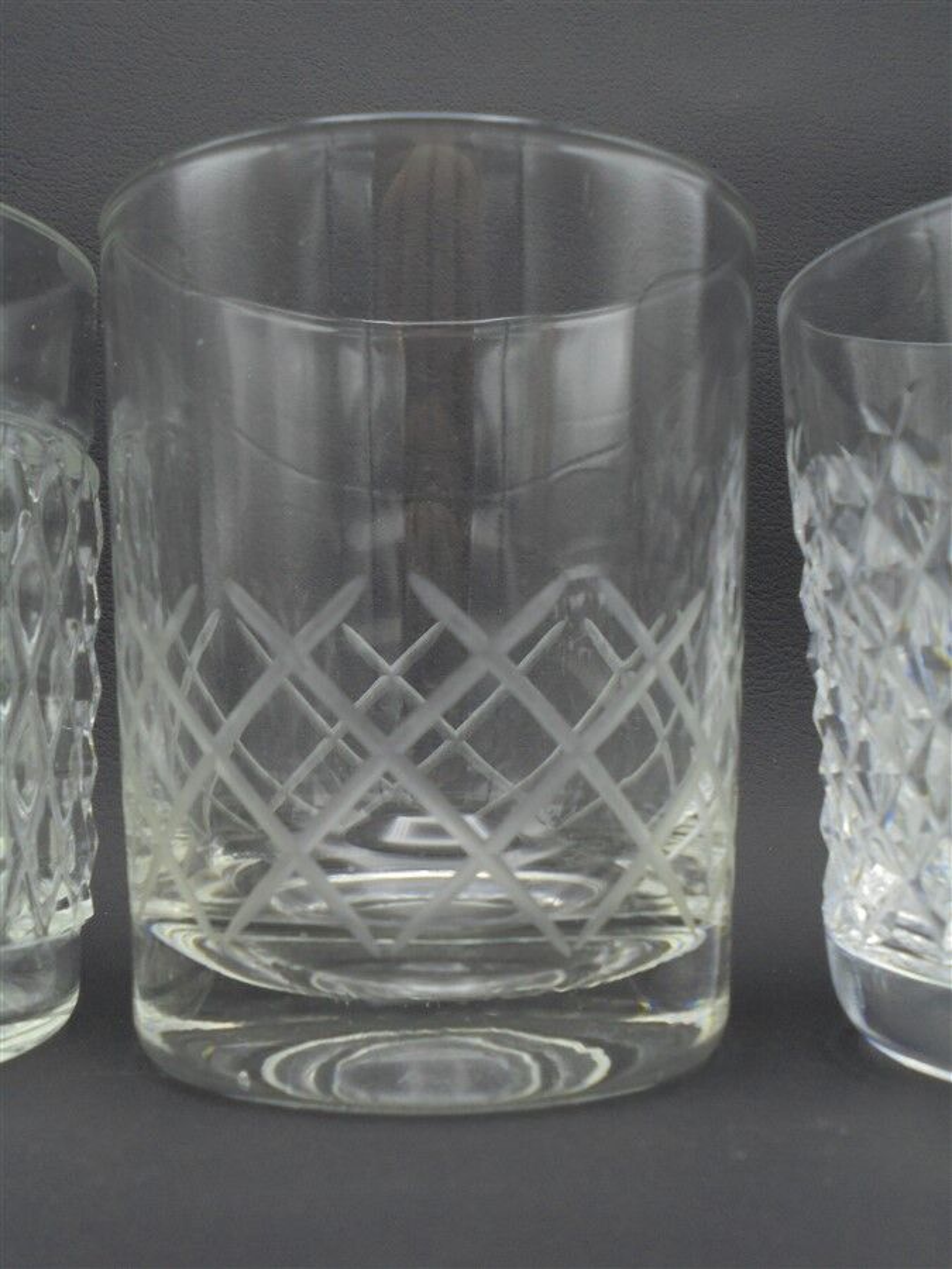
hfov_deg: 37.7
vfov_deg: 49.0
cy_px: 634
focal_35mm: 38
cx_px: 476
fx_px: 1393
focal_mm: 6.9
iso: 100
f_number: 4.2
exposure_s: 1/30
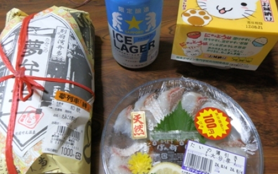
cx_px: 139
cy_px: 94
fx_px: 227
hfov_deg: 62.9
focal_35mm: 30
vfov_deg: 41.8
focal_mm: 5
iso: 200
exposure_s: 1/13
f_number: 3.1
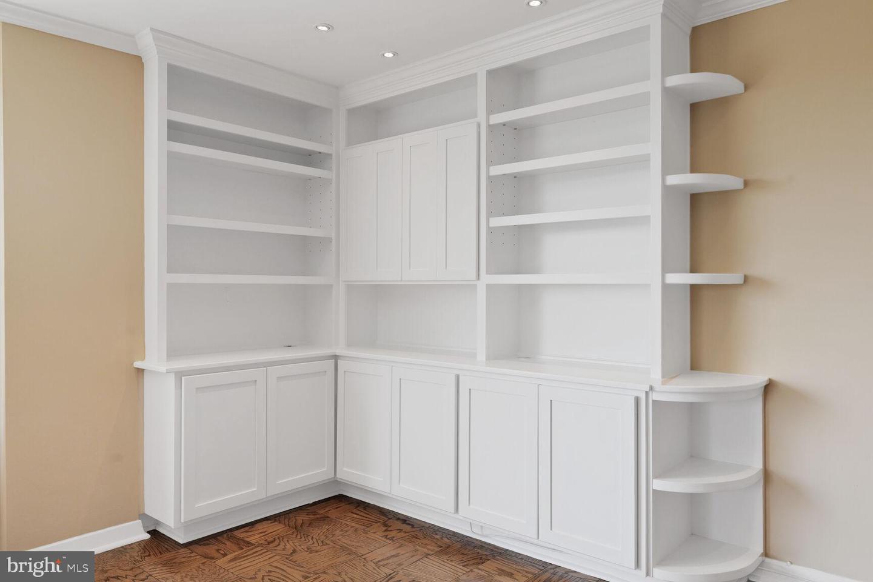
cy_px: 291
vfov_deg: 50.4
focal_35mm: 26
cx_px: 436
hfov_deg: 70.4
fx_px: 618
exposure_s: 1/40
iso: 200
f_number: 8
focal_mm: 25.5
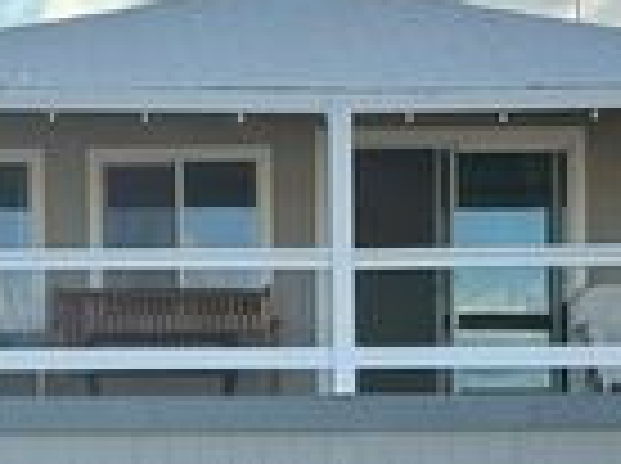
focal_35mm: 174
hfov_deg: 11.3
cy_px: 439
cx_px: 140
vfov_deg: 8.5
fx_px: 3116
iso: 100
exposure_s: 1/2494
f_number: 1.78
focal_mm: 6.76
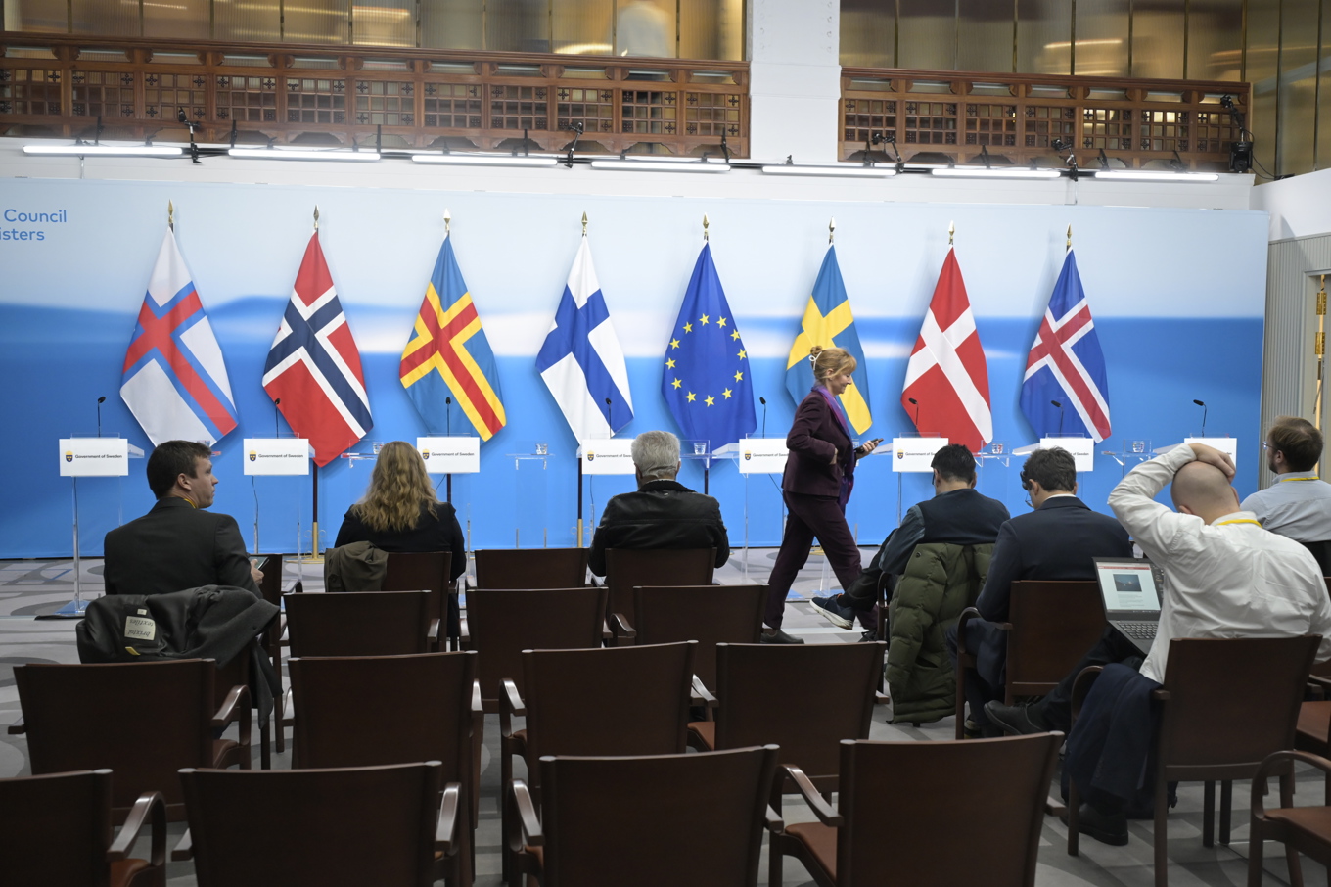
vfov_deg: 37.8
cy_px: 444
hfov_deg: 54.4
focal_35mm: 35
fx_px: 1294
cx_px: 666
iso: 2500
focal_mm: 35
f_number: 4.5
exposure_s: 1/250
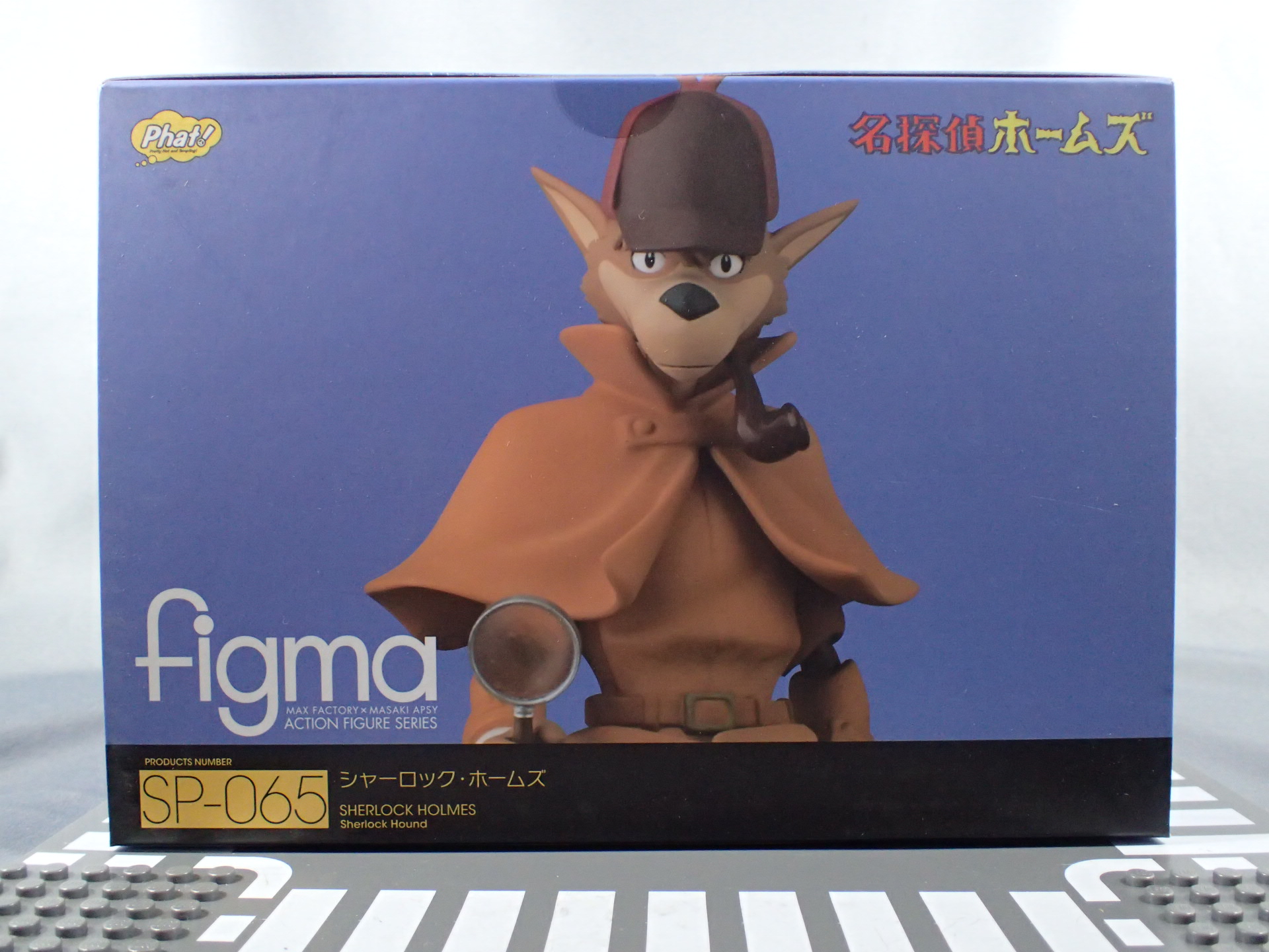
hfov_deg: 60.0
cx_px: 634
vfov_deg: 46.8
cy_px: 476
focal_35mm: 30
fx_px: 1100
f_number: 2.3
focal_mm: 5.5
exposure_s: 1/125
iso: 800
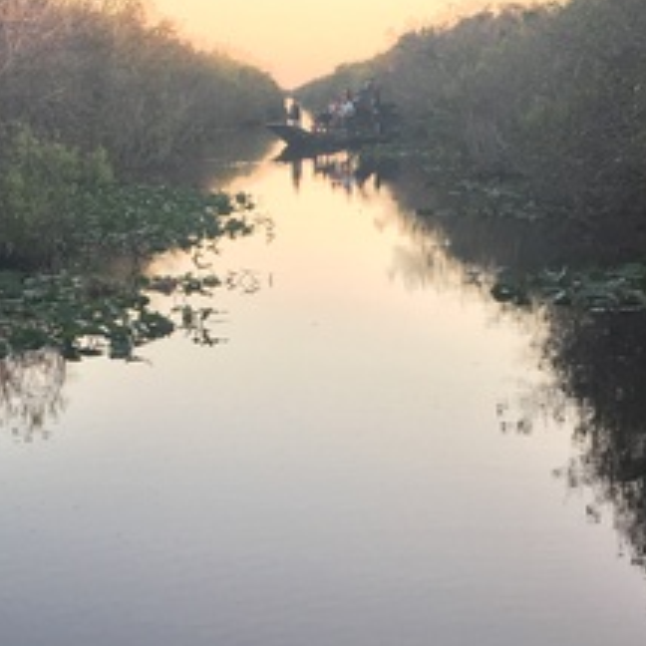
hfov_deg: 18.3
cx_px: 284
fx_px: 2006
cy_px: 517
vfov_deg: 18.1
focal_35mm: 95
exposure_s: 1/120
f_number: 2.2
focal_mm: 4.15
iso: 40
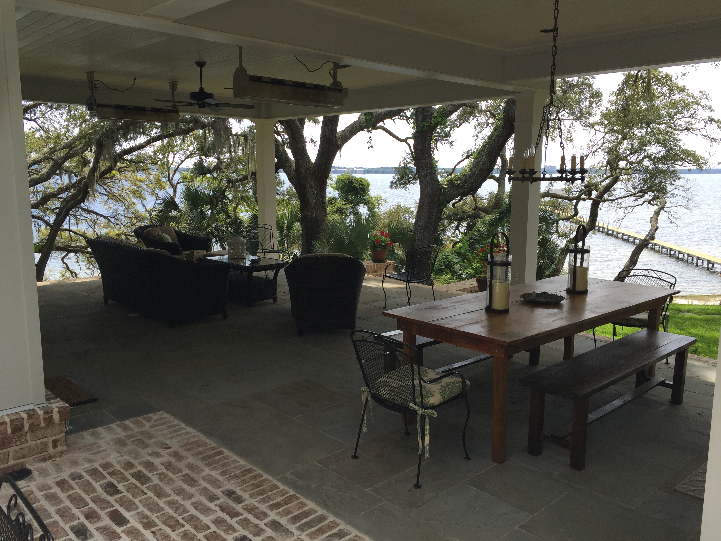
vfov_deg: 48.2
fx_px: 604
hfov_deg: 61.7
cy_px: 270
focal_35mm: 29
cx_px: 360
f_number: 2.2
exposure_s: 1/590
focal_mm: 4.15
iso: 32
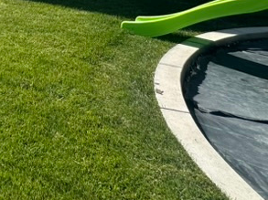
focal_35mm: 49
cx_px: -142
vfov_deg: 22.0
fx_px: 379
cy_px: -132
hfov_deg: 26.7
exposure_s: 1/1473
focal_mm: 2.22
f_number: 2.2
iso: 40
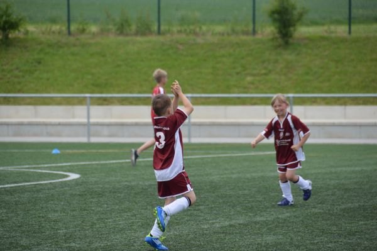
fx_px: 3139
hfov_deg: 6.9
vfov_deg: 4.6
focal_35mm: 300
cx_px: 188
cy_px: 126
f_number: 5.6
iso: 400
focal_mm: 200
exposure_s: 1/1250
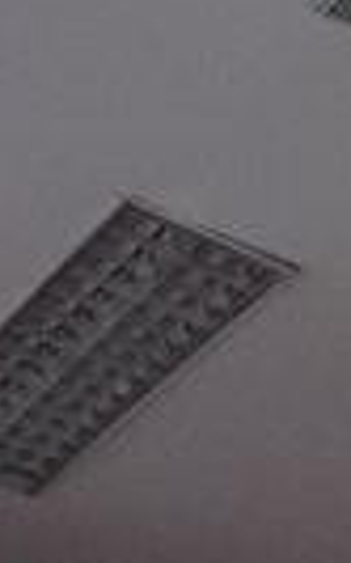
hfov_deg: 5.8
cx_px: 1248
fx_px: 3110
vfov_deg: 10.1
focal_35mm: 203
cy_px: 773
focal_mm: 22
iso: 2800
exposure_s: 1/60
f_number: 3.8
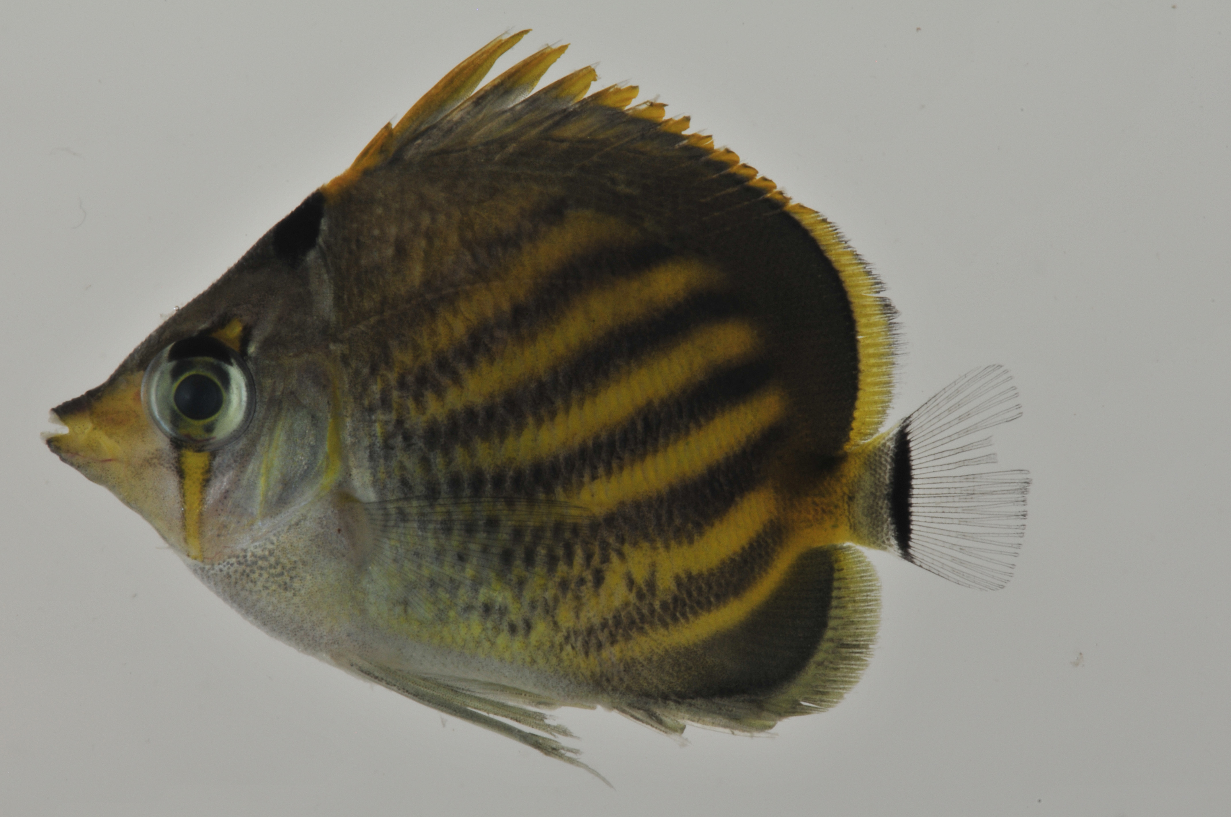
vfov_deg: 8.7
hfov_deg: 13.1
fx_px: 5379
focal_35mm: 158
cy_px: 408
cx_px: 616
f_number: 40
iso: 200
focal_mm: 105
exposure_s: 1/60
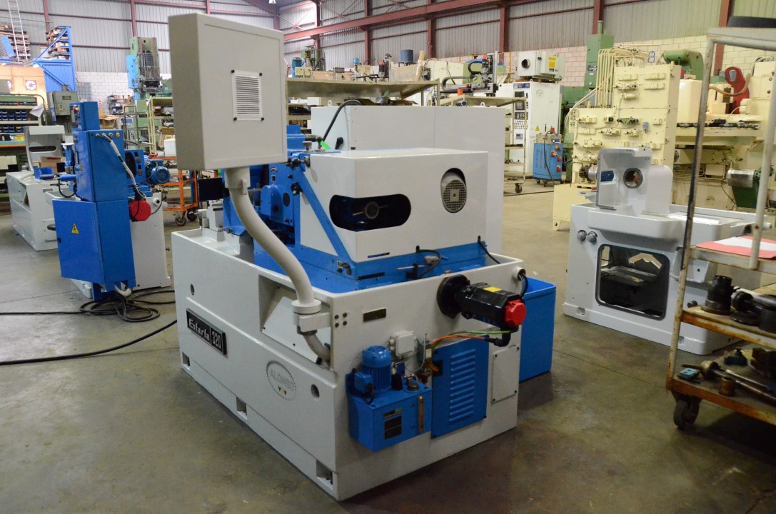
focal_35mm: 30
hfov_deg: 62.0
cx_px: 388
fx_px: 645
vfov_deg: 43.4
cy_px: 257
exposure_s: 1/100
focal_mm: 20
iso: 6400
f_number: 5
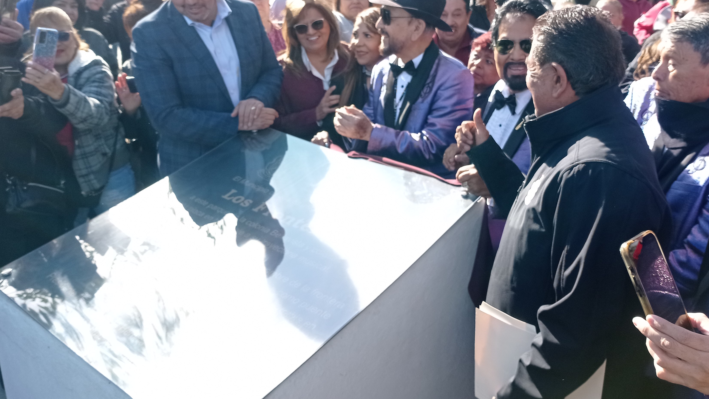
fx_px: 696
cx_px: 382
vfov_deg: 31.7
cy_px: 135
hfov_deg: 54.0
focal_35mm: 37
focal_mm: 4.7
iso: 101
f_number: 1.79
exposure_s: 1/607
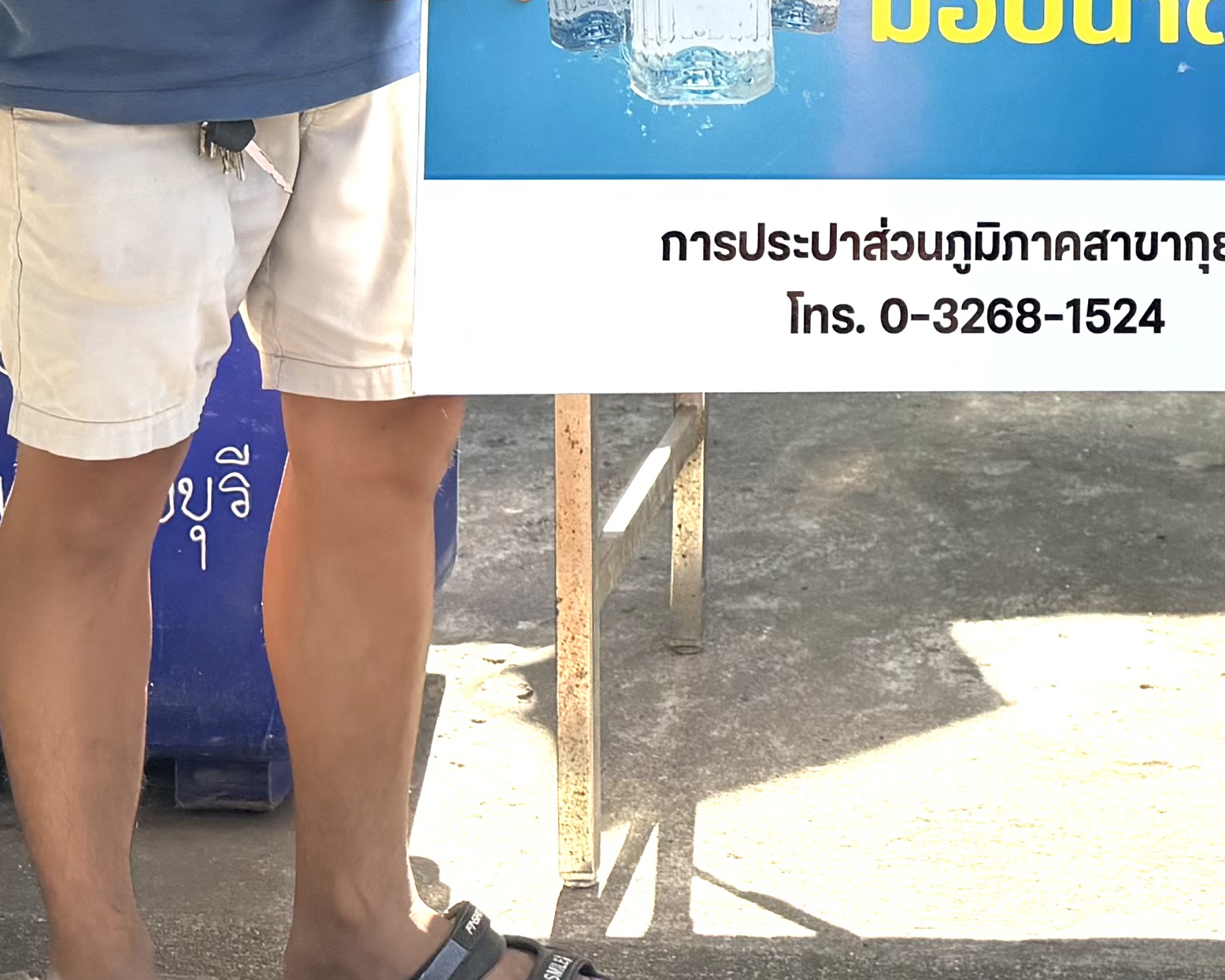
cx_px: 1173
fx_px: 3118
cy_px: -353
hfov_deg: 21.6
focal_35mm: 86
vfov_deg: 16.7
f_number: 1.78
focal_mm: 6.76
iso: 100
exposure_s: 1/1060
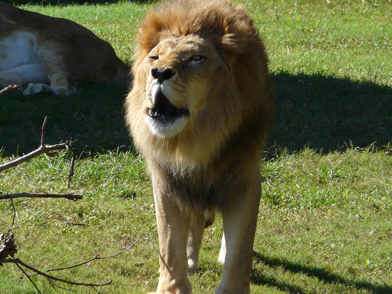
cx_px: 196
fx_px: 6534
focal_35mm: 577
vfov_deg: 2.6
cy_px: 147
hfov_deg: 3.4
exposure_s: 1/200
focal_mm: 59.5
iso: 100
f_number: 5.6
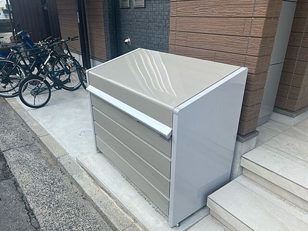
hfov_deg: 67.3
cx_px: 154
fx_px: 231
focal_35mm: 26
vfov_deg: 53.1
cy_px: 116
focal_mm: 5.7
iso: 50
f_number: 1.5
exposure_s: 1/1100
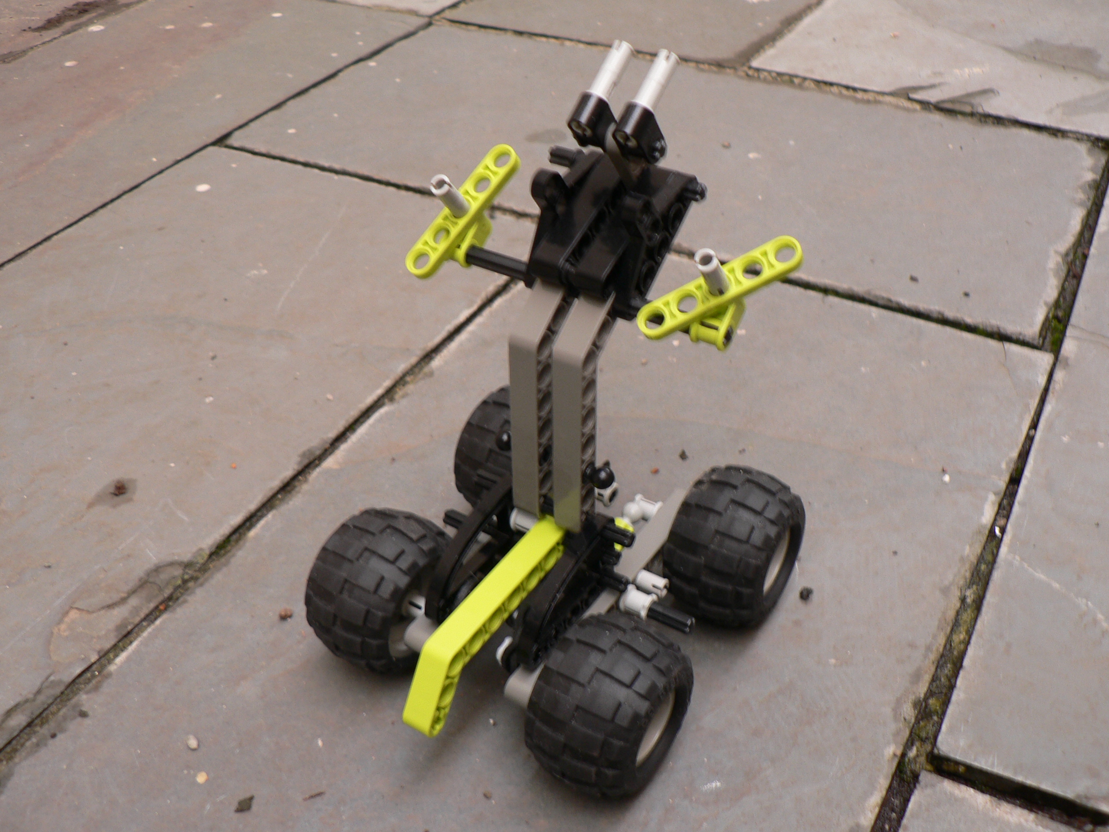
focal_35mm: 36
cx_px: 554
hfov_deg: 51.4
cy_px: 416
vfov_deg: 39.7
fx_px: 1153
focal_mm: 6
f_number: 2.8
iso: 80
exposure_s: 1/10
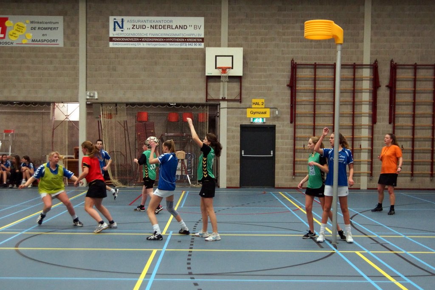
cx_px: 218
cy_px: 145
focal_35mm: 39
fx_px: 471
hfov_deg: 49.5
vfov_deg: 34.2
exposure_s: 1/400
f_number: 2.8
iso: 1600
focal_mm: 26
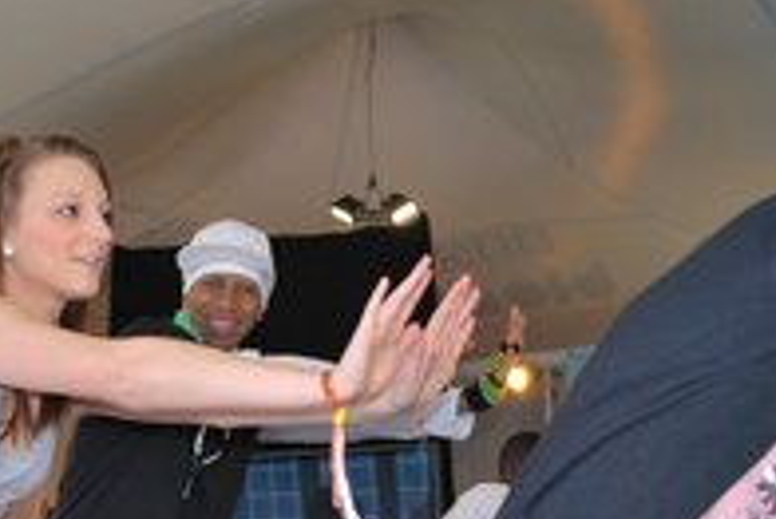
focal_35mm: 65
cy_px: 349
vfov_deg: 20.9
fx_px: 1402
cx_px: 210
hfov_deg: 30.5
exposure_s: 1/60
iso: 400
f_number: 4
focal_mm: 22
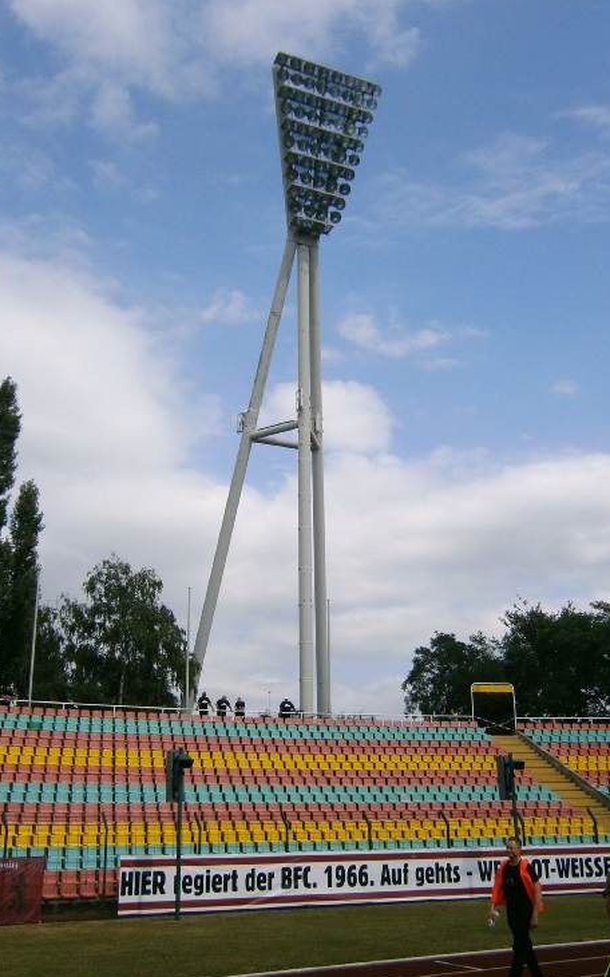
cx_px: 326
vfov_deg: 56.7
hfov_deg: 37.2
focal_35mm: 34
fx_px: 905
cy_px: 503
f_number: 8
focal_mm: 4.7
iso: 80
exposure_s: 1/500
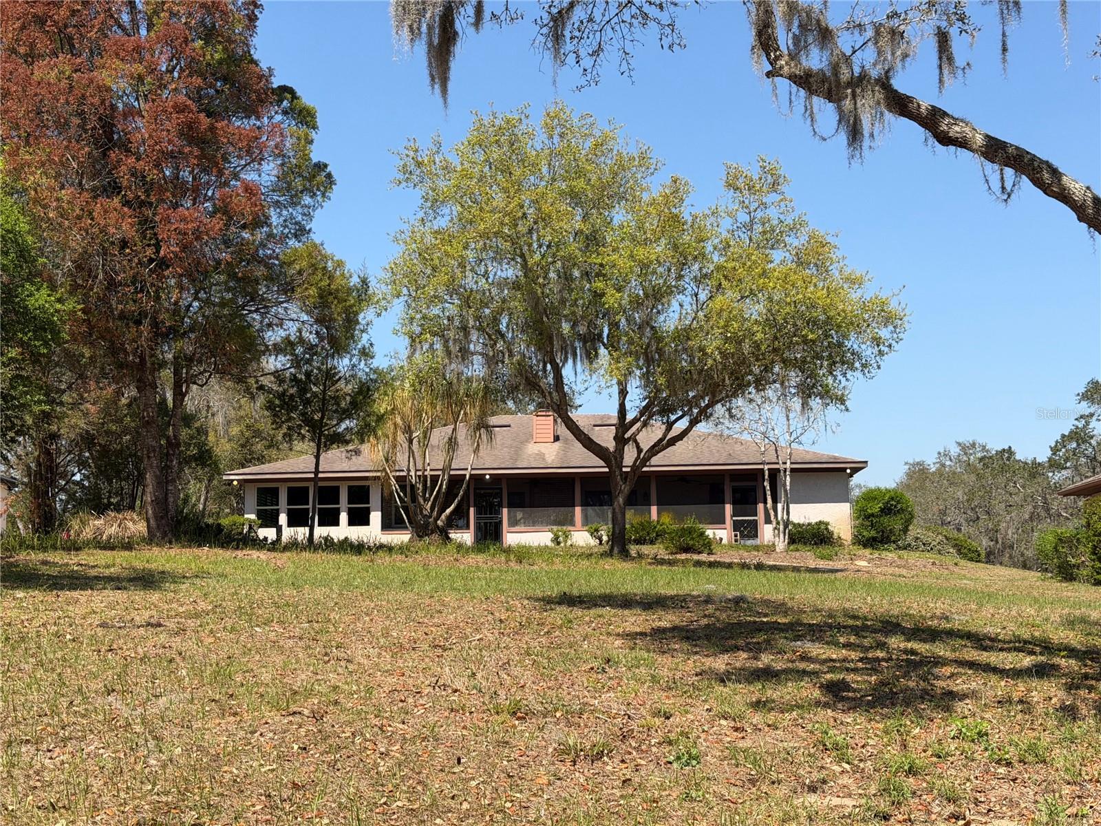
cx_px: 550
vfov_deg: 30.3
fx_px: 1527
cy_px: 413
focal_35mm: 48
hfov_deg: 39.7
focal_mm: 6.76
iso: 64
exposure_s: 1/3534
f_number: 1.78
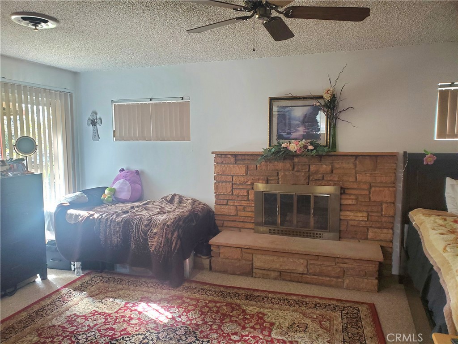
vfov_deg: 53.1
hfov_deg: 67.3
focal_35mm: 26
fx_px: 344
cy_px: 172
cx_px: 229
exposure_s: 1/30
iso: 200
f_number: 2.4
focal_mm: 4.3
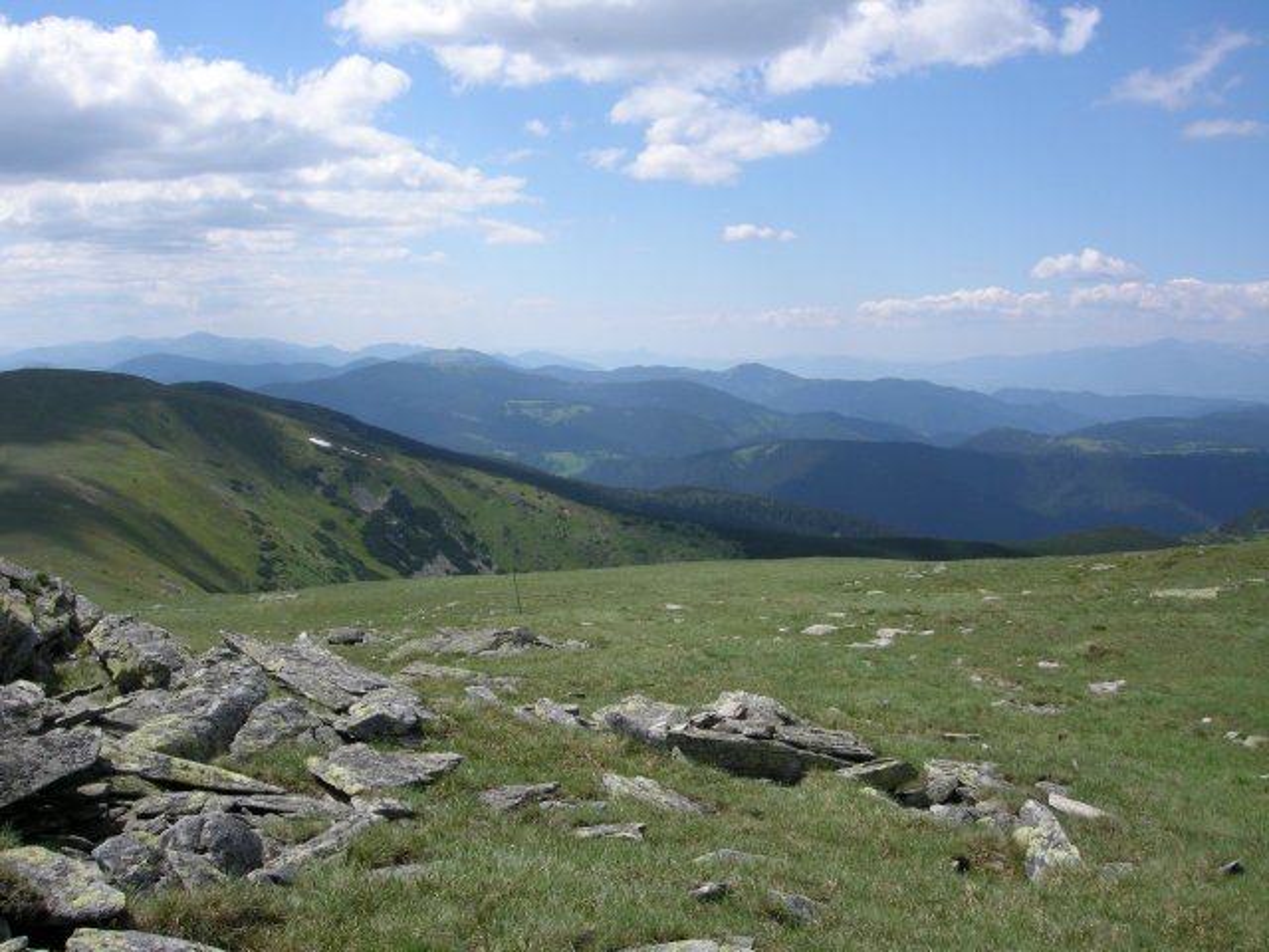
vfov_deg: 39.7
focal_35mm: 36
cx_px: 634
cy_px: 476
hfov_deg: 51.4
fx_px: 1320
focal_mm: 7.5
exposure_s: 1/358
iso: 100
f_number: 6.8
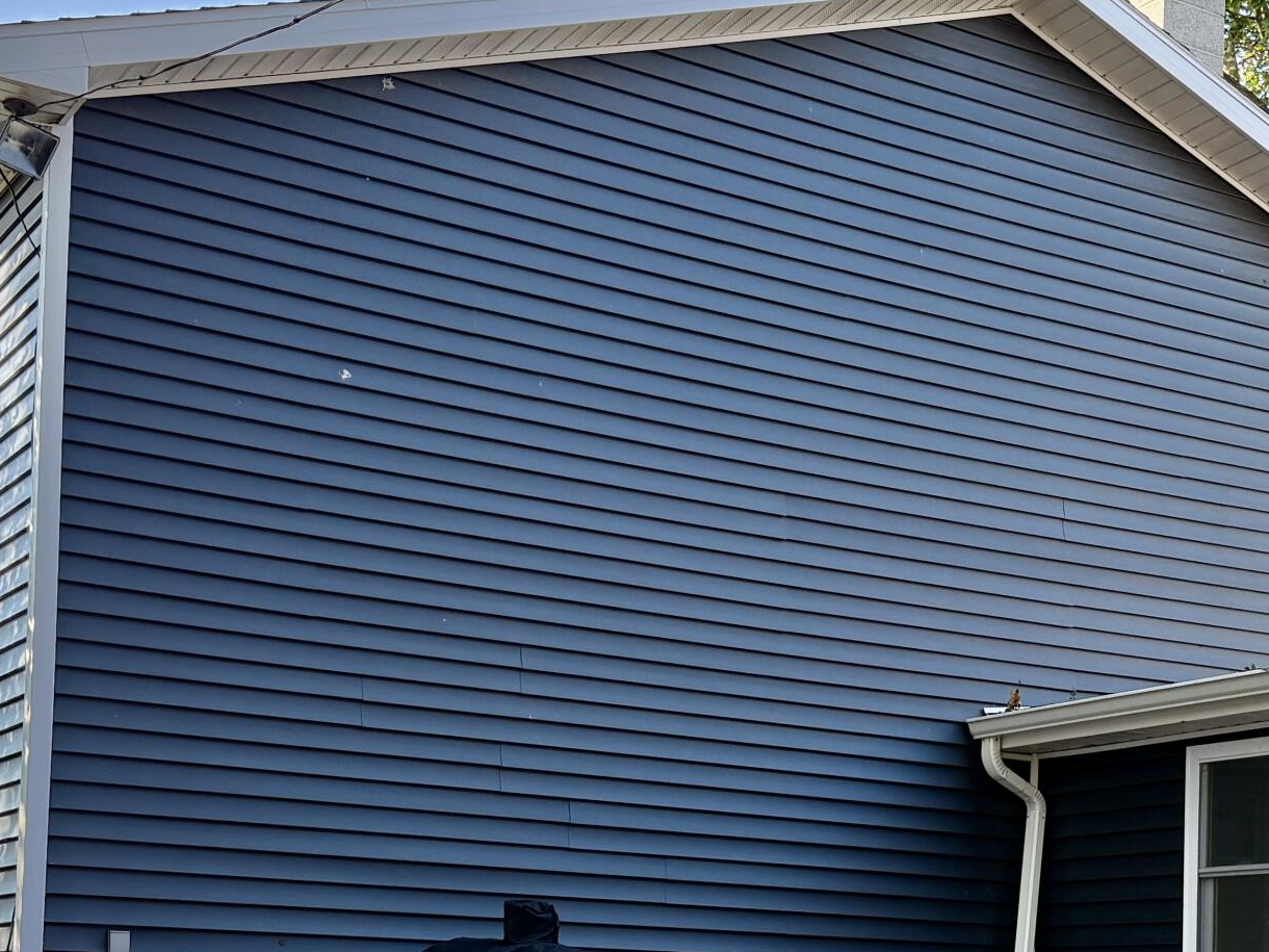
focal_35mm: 59
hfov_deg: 32.7
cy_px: 898
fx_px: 2163
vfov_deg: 24.0
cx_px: 682
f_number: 1.78
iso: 100
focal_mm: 6.76
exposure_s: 1/387
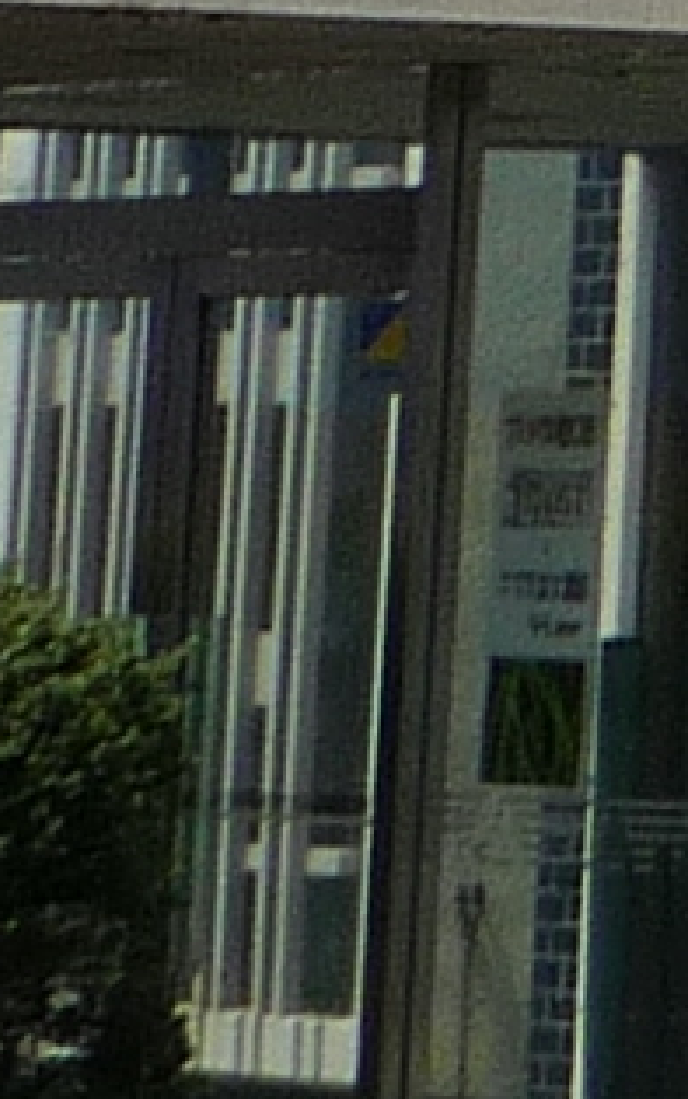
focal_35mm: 250
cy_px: -1207
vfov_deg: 8.0
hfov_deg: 4.8
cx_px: 2539
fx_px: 7497
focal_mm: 4.4
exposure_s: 1/640
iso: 100
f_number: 5.6
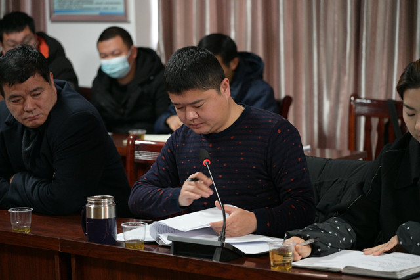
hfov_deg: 17.1
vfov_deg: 11.4
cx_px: 210
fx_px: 1399
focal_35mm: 120
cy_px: 140
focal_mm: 120
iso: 4000
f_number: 4
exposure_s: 1/100
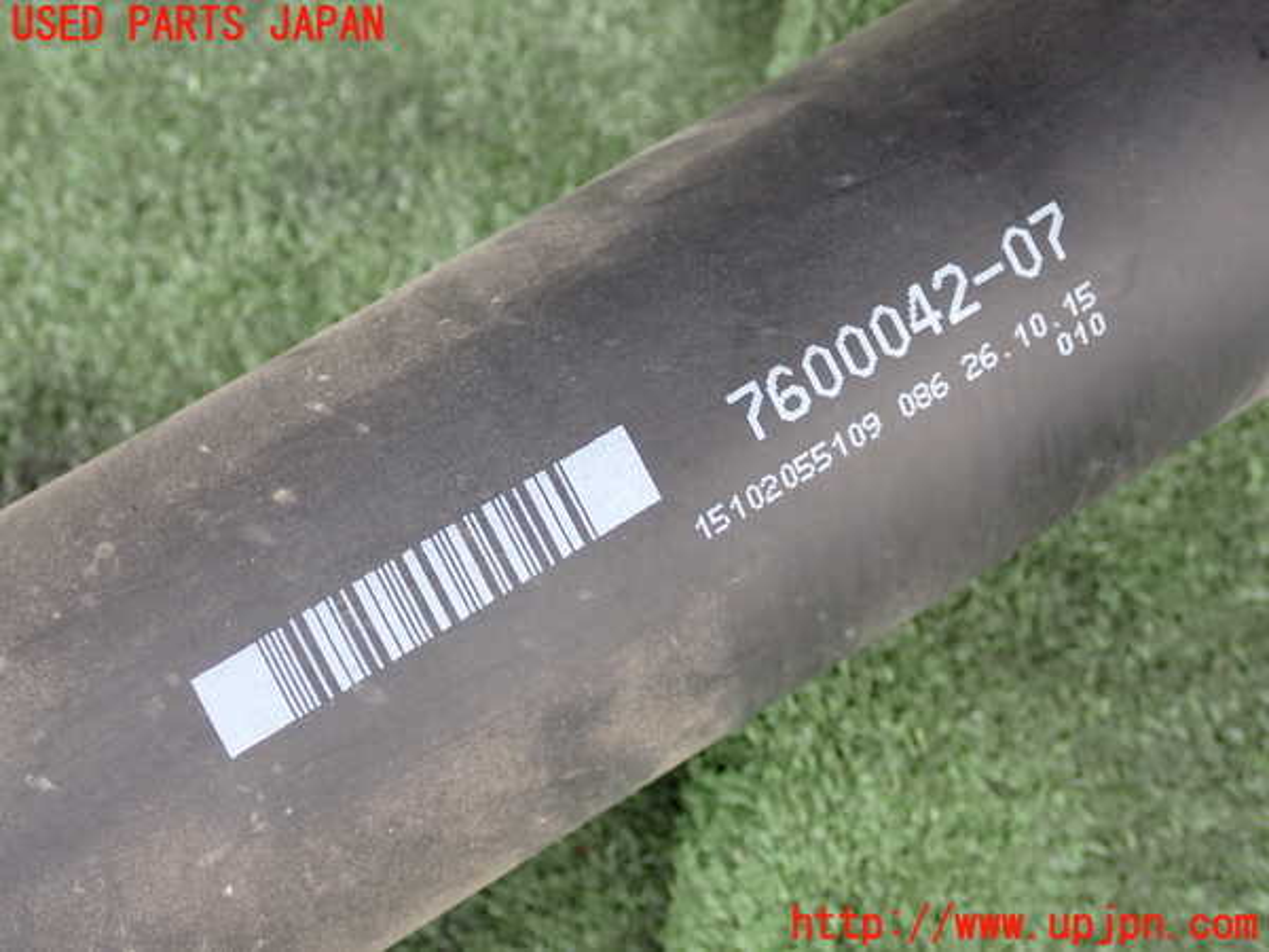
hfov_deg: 40.4
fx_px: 1723
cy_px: 476
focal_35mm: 47
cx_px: 634
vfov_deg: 30.9
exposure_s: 1/125
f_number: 3.1
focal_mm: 8.4
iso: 200
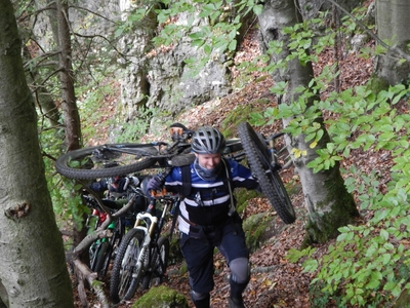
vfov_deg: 13.6
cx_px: 205
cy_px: 154
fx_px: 1291
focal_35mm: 109
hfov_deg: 18.0
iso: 400
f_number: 4.6
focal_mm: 19.6
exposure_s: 1/30
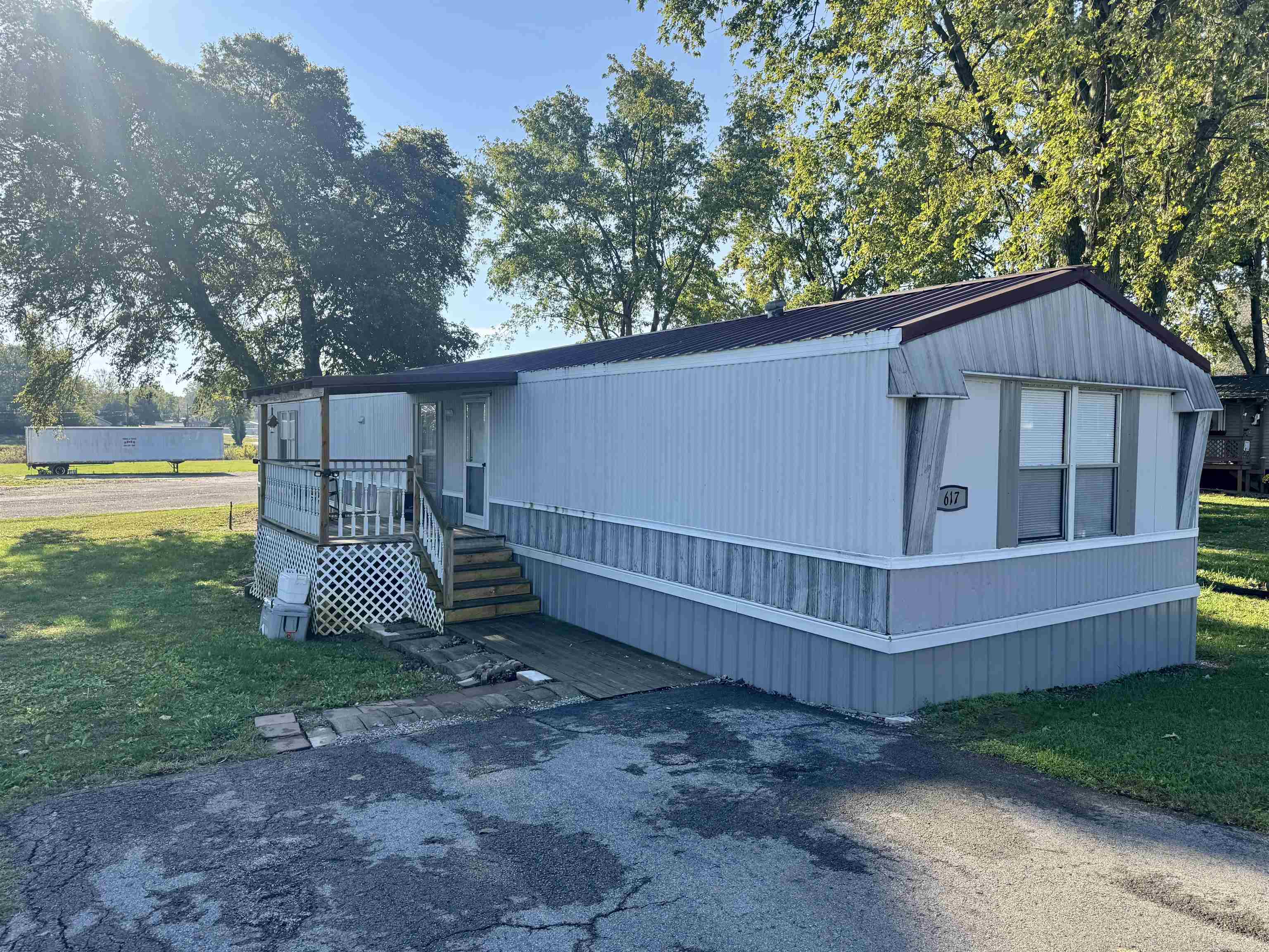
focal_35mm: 24
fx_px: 880
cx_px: 634
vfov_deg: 56.8
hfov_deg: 71.6
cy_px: 476
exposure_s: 1/1339
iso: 80
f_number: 1.78
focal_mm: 6.76
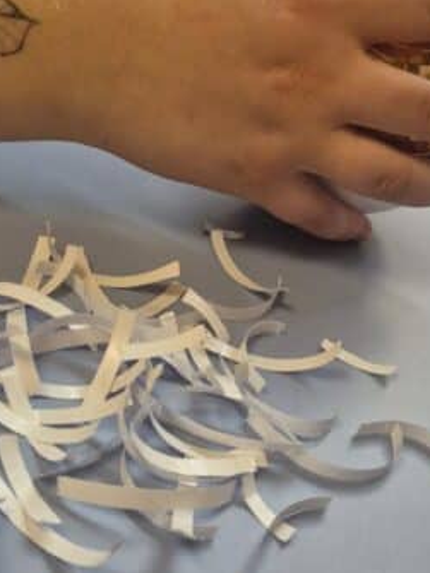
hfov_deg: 26.5
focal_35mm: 55
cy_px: 214
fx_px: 912
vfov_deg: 34.8
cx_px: 255
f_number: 1.8
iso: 800
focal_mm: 5.4
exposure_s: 1/100
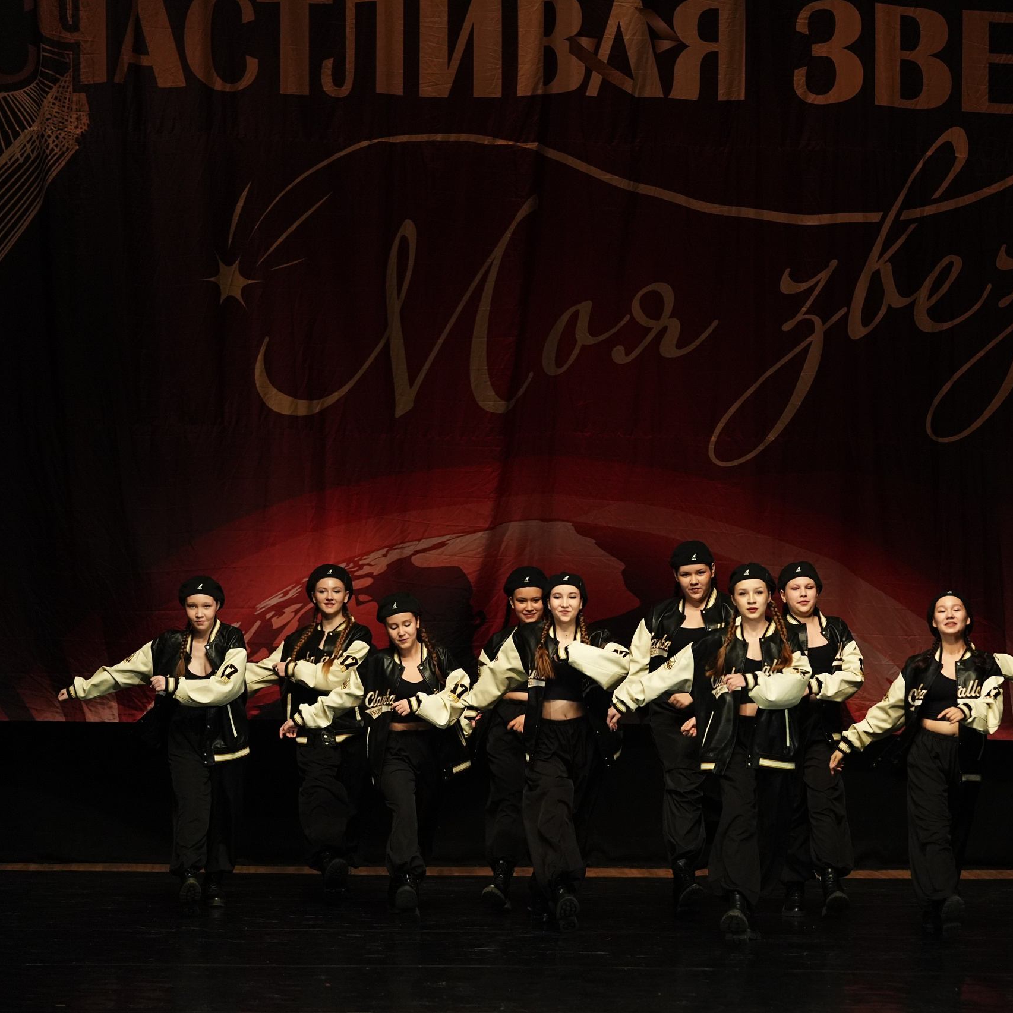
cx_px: 702
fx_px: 5662
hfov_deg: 10.2
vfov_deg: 10.2
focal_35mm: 171
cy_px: 506
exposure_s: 1/400
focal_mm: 134
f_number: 2.8
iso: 3200
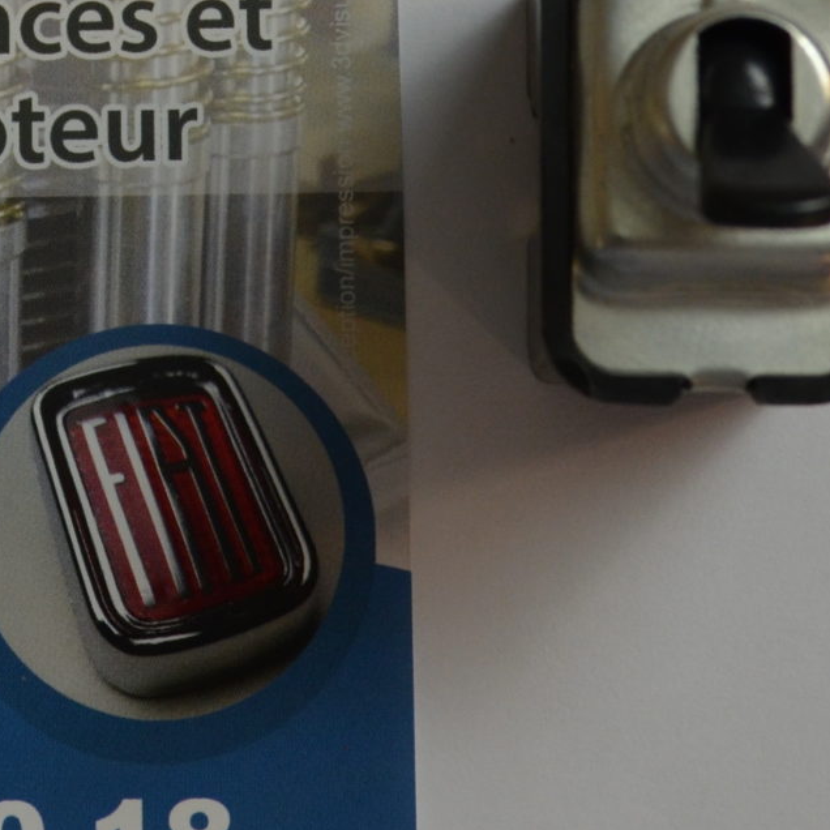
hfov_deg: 14.1
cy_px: 103
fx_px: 3337
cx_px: 202
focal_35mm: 123
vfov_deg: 14.1
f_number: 5.6
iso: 450
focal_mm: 24
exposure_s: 1/60
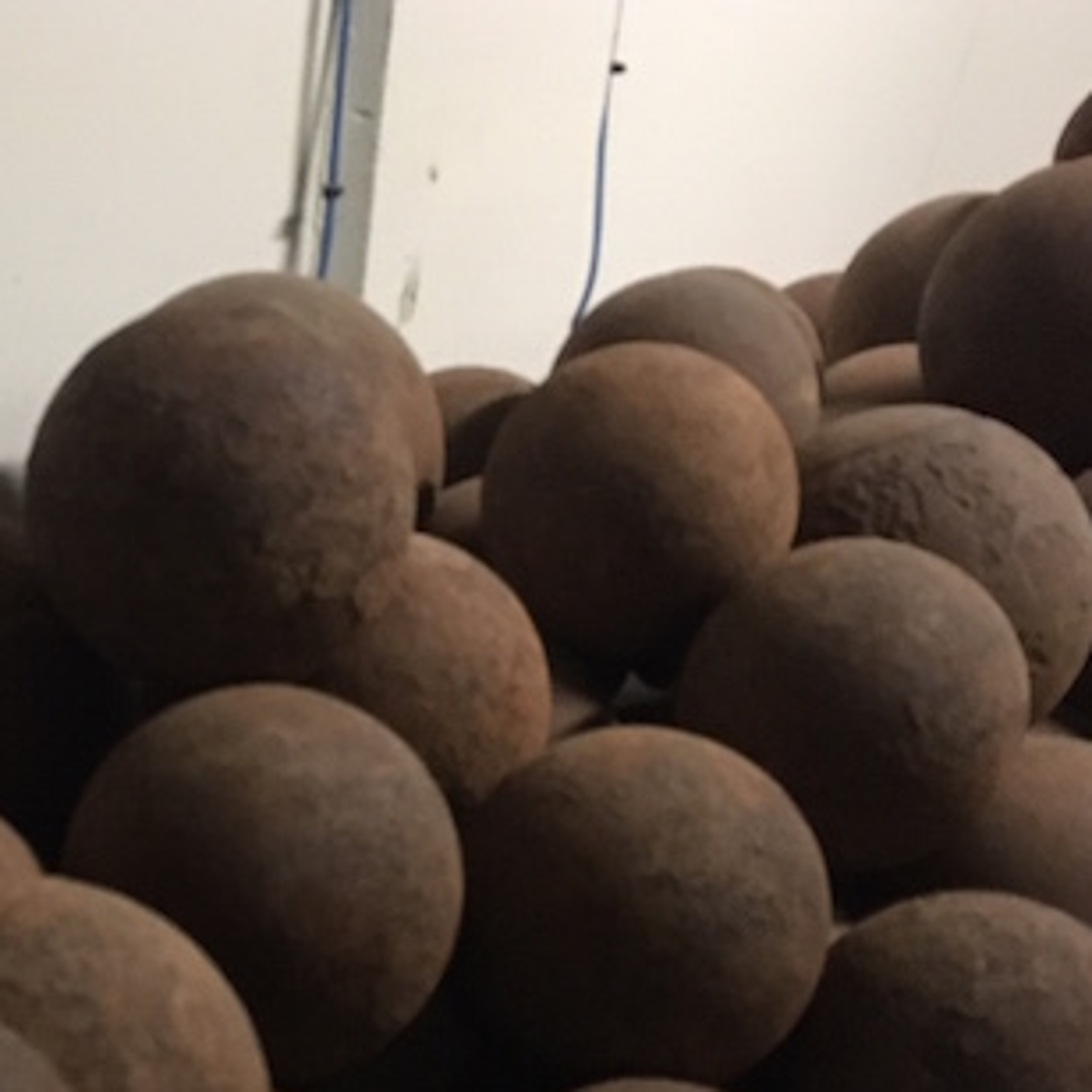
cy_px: 872
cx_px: 163
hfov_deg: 27.8
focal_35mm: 60
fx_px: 2141
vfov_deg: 28.0
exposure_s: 1/15
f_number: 2.2
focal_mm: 4.15
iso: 320
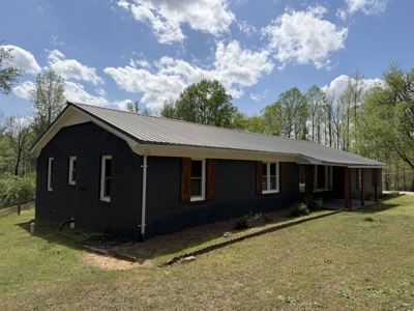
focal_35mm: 24
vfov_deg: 56.8
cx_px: 207
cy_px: 156
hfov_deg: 71.6
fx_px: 287
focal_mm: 6.76
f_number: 1.78
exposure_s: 1/7353
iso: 80
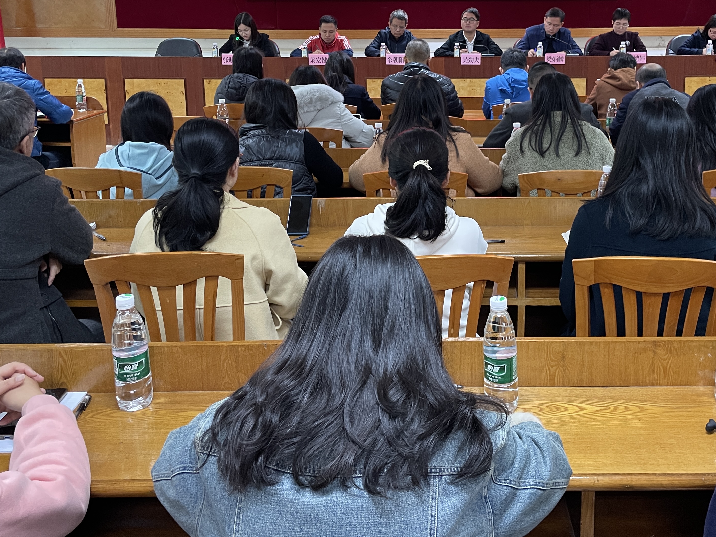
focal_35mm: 37
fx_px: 765
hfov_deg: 49.7
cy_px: 160
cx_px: 442
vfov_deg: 38.0
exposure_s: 1/50
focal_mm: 4.2
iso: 320
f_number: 1.6
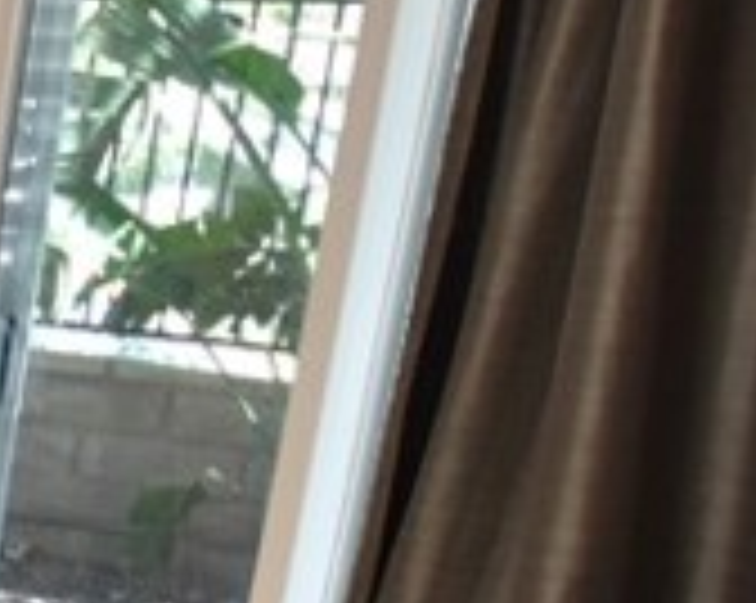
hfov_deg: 14.9
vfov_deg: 17.3
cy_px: 632
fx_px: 1922
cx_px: -1008
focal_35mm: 86
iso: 800
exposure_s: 1/100
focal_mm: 10
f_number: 5
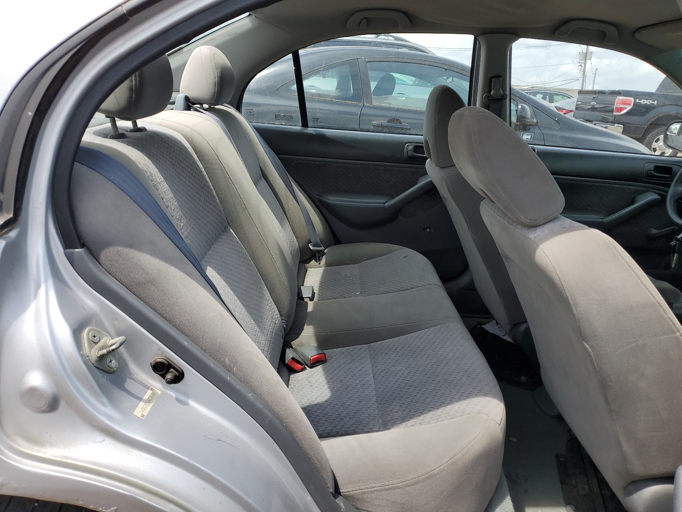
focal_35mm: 26
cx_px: 341
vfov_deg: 53.1
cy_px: 256
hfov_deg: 67.3
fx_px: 512
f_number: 1.5
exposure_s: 1/1667
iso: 50
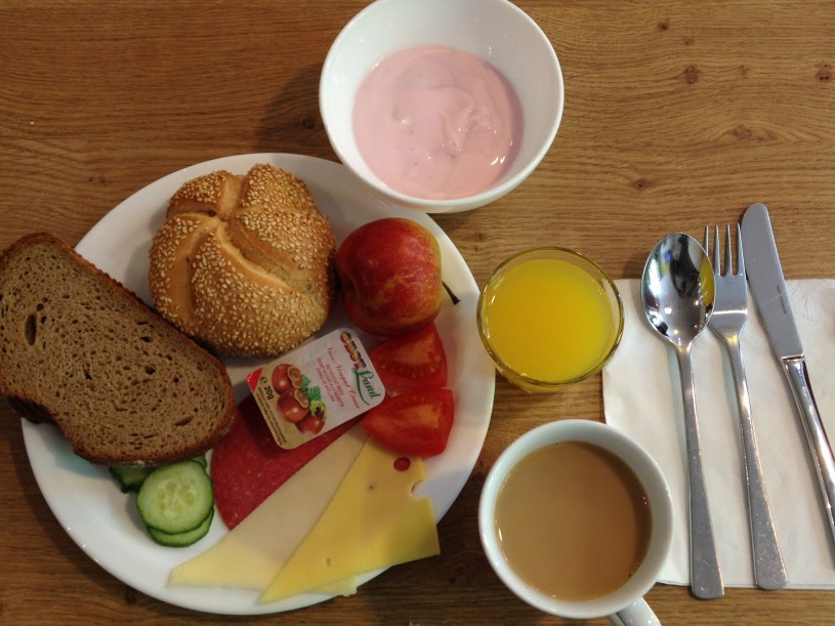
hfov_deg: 42.9
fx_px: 1061
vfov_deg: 32.9
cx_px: 448
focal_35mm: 44
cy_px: 320
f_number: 2.4
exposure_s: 1/20
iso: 50
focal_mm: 4.28
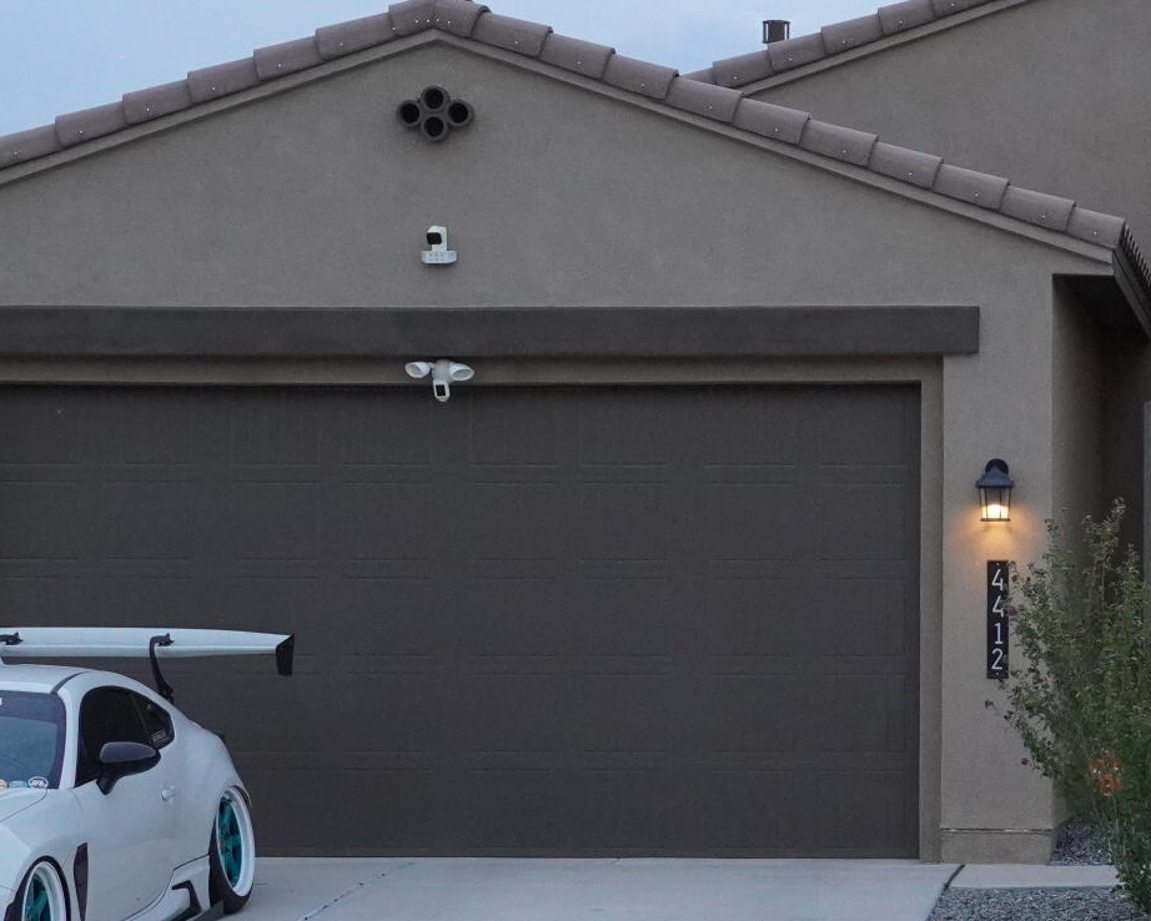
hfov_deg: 16.3
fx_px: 3902
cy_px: 620
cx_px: 1278
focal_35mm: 115
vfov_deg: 13.4
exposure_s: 1/160
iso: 1600
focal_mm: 25
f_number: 3.2
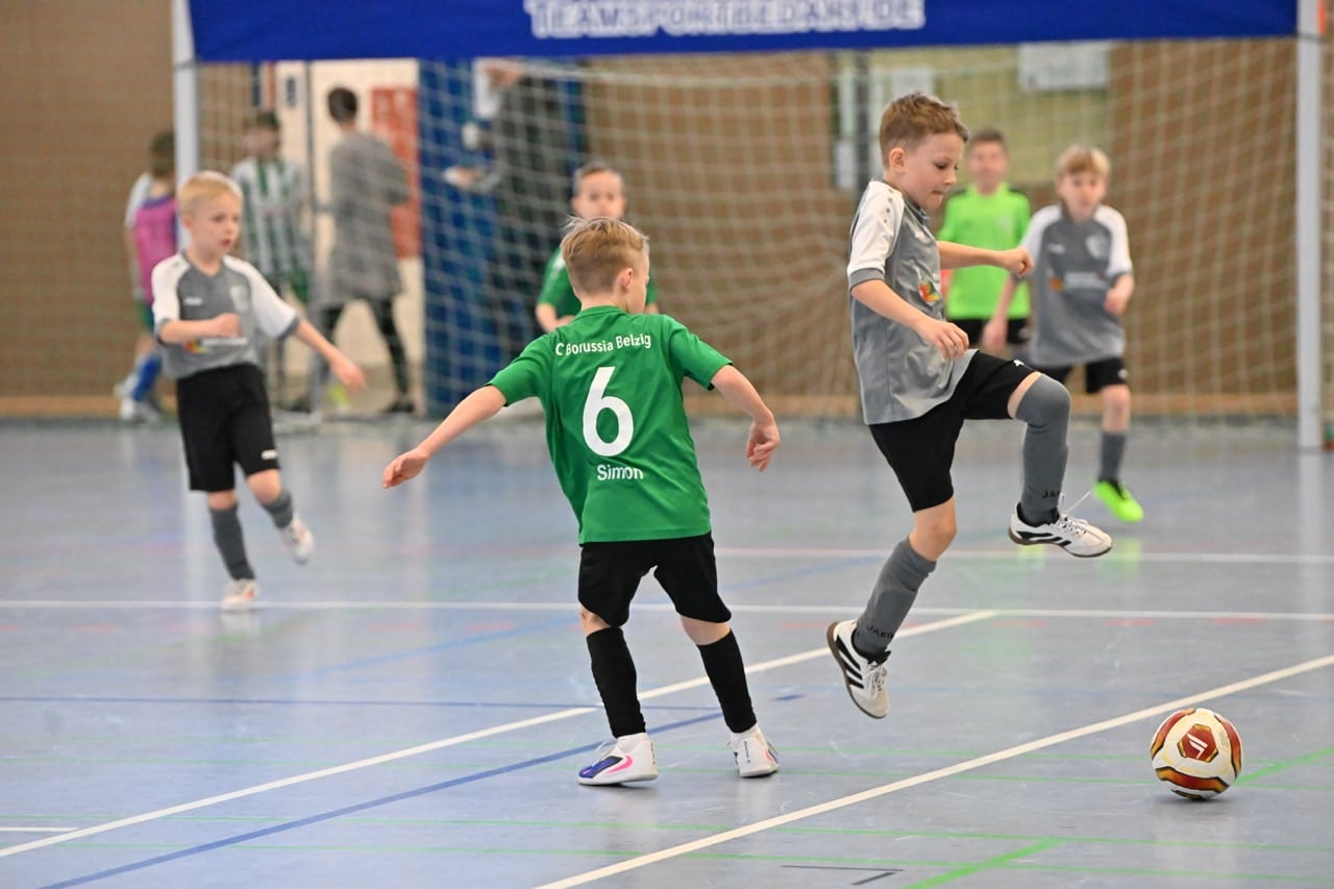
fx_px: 6483
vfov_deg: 7.8
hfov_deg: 11.7
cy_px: 444
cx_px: 667
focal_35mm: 175
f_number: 3.5
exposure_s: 1/1000
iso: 8000
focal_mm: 175
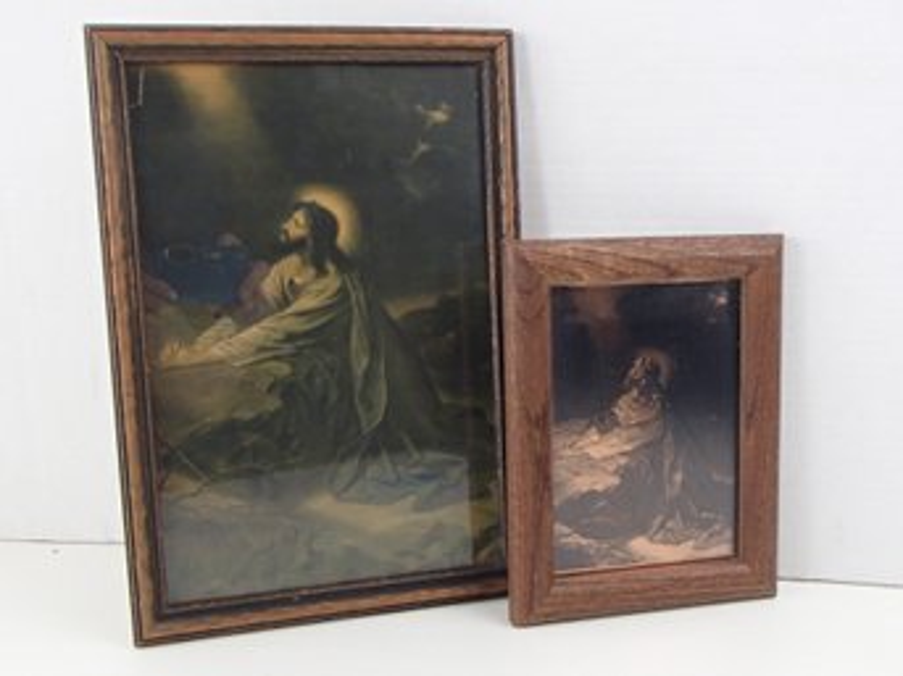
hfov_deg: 50.2
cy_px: 338
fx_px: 965
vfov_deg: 38.6
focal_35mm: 37
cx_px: 452
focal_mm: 6.64
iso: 800
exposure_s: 1/160
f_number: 4.7
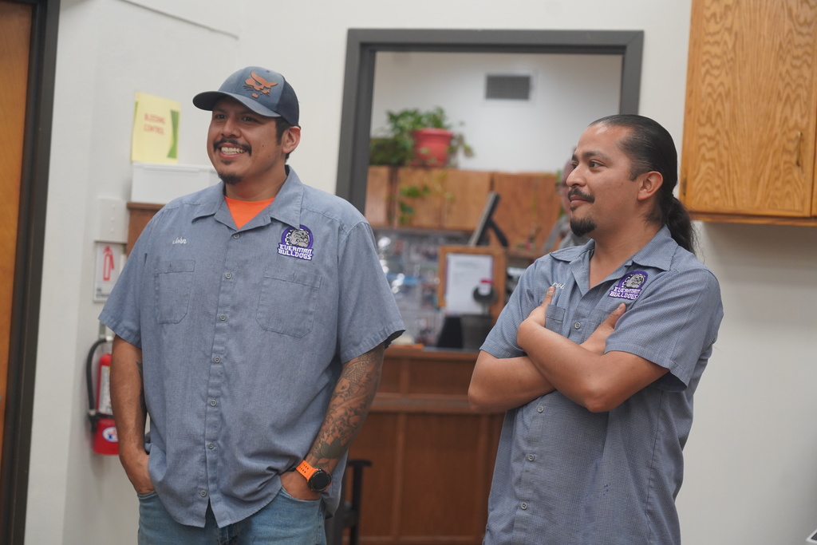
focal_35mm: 69
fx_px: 1566
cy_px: 272
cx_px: 408
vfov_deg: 19.7
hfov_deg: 29.2
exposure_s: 1/160
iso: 2000
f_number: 4
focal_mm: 69
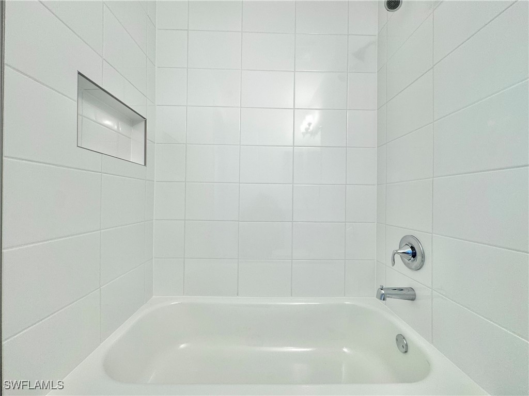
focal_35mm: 14
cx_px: 264
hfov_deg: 102.1
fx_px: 214
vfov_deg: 85.7
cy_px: 198
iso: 125
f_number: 2.2
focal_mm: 2.22
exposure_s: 1/120
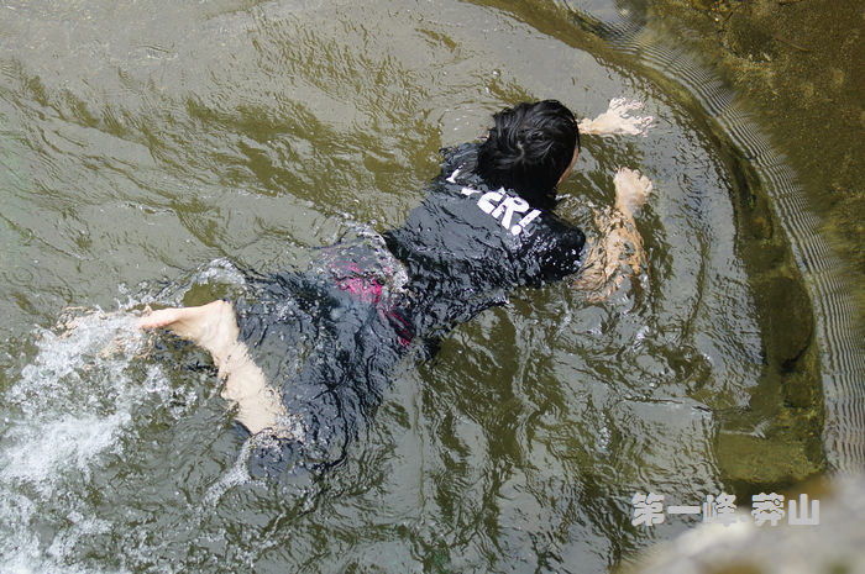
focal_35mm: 112
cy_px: 287
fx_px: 2700
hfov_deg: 18.2
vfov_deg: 12.1
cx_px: 432
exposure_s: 1/320
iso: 400
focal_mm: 75
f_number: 5.6
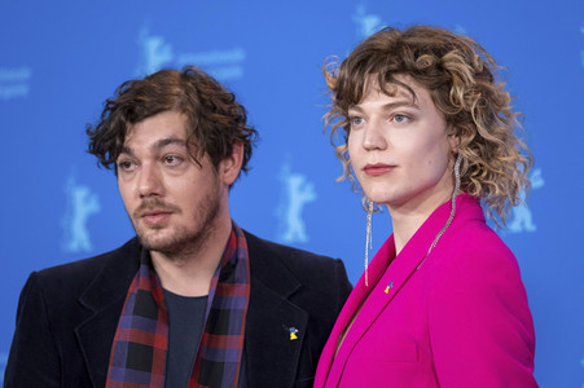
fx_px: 3015
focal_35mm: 186
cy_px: 194
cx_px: 292
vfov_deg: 7.4
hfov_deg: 11.1
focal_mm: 124.3
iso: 1250
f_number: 2.8
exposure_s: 1/340
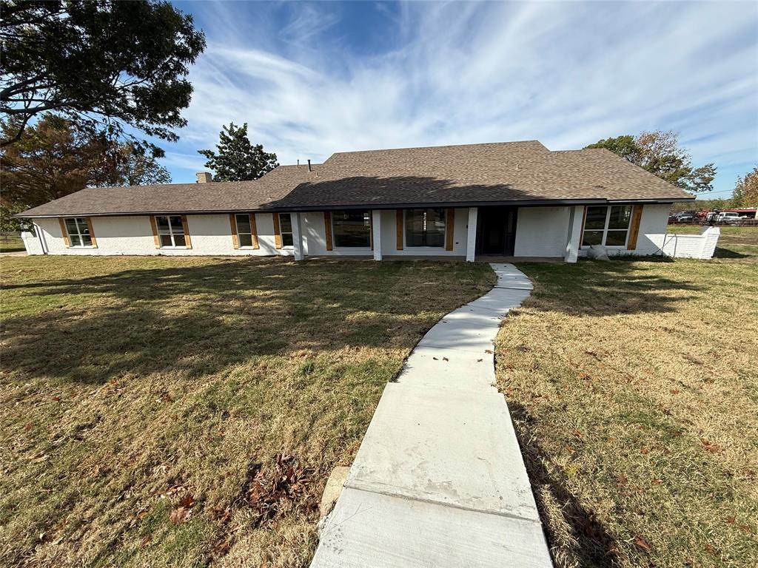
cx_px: 379
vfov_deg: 85.7
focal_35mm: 14
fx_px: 307
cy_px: 284
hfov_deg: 102.1
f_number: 2.2
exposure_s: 1/1431
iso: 50
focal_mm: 2.22
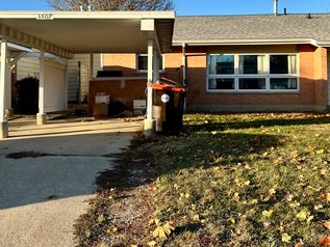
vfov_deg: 34.7
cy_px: 76
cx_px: 154
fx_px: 391
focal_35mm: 41
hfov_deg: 45.7
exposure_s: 1/1869
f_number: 1.5
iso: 50
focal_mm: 5.7
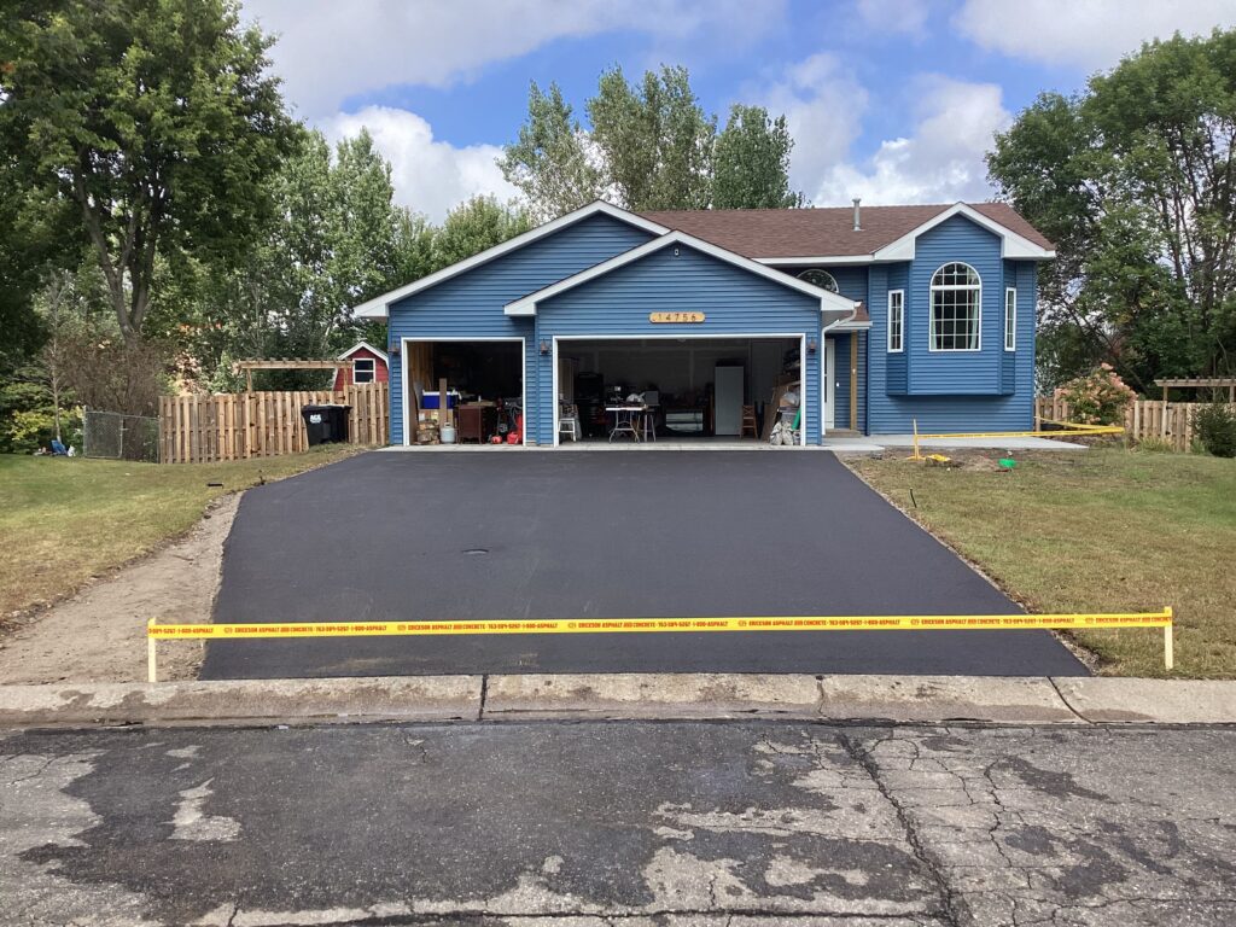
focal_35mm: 31
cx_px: 618
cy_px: 464
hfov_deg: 58.4
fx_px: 1107
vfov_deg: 45.4
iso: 25
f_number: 2.4
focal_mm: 3.3
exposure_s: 1/617
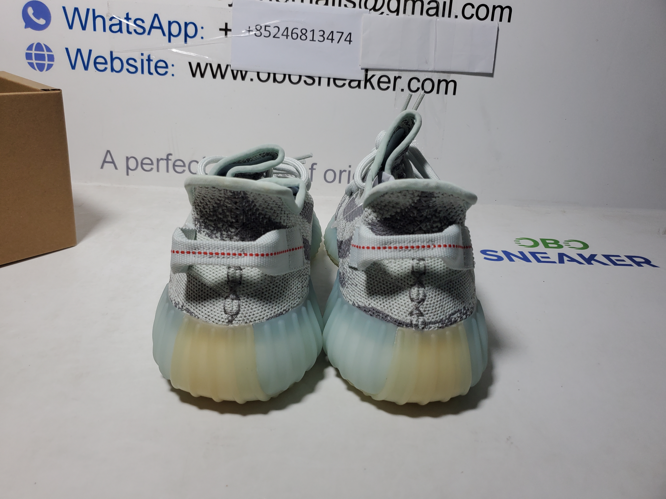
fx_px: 500
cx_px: 333
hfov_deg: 67.3
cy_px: 250
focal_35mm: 26
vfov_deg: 53.1
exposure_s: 1/550
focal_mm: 4.3
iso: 50
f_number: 1.5
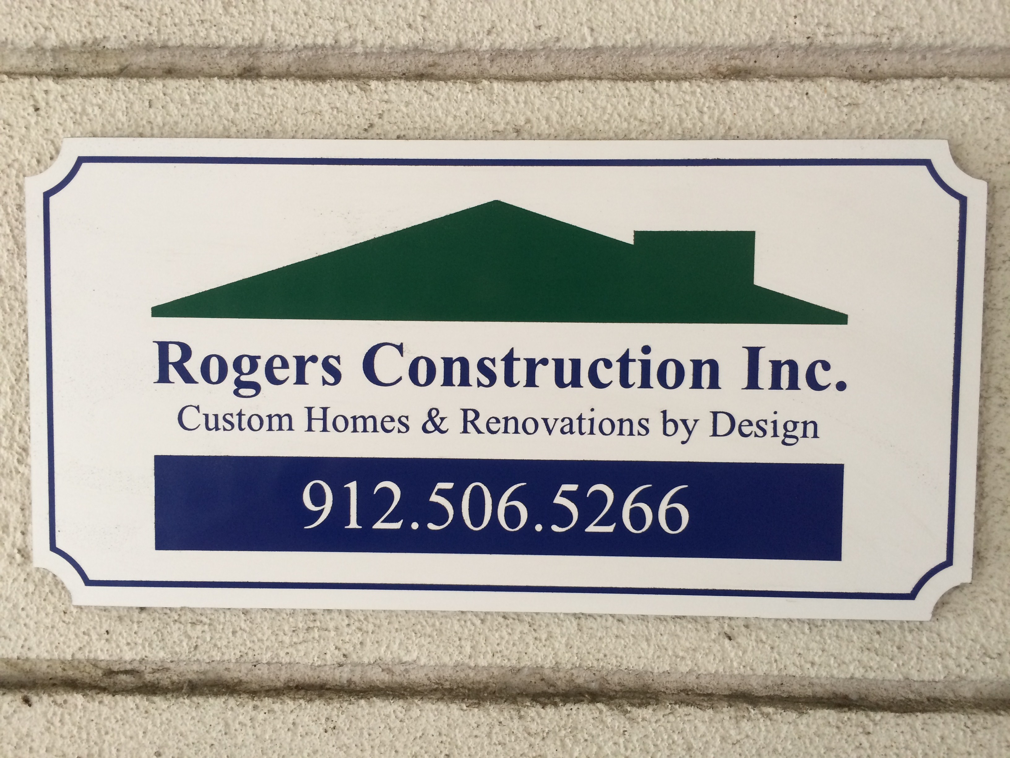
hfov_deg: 60.0
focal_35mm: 30
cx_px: 505
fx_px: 875
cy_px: 379
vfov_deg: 46.8
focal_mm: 4.12
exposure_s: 1/30
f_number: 2.2
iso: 100
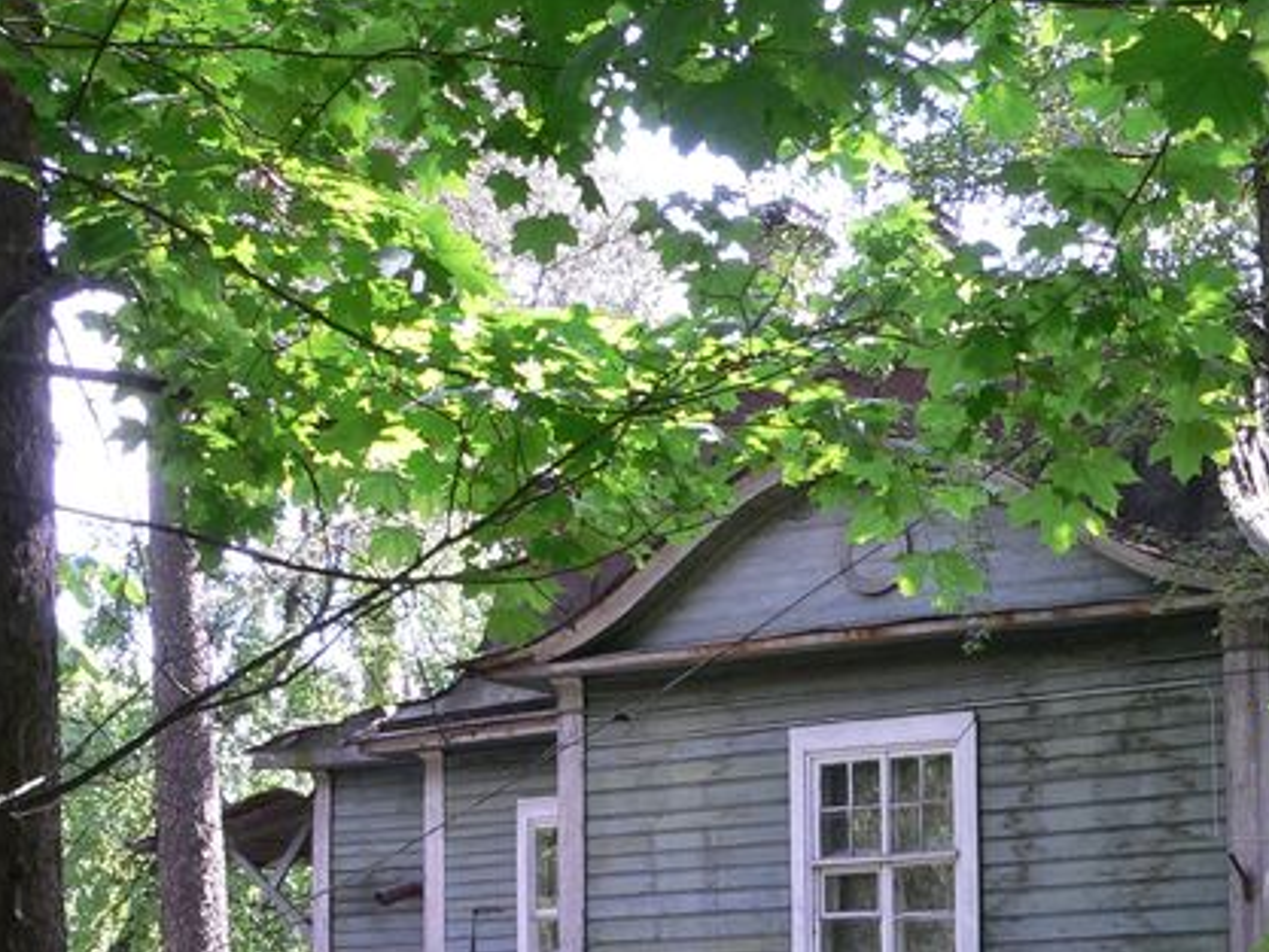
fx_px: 2530
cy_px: 727
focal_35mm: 69
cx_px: 1004
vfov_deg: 21.1
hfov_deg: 27.6
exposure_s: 1/25
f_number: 6.5
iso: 100
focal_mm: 6
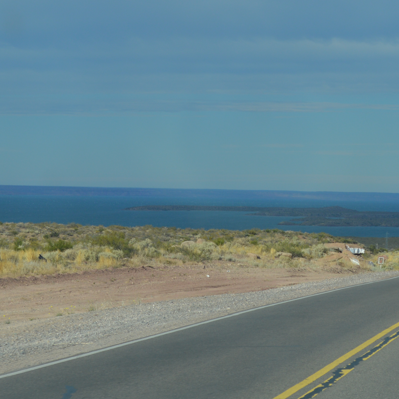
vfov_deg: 9.1
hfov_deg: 9.1
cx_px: 264
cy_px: 74
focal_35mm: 191
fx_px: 2493
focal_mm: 55
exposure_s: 1/250
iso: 100
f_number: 8
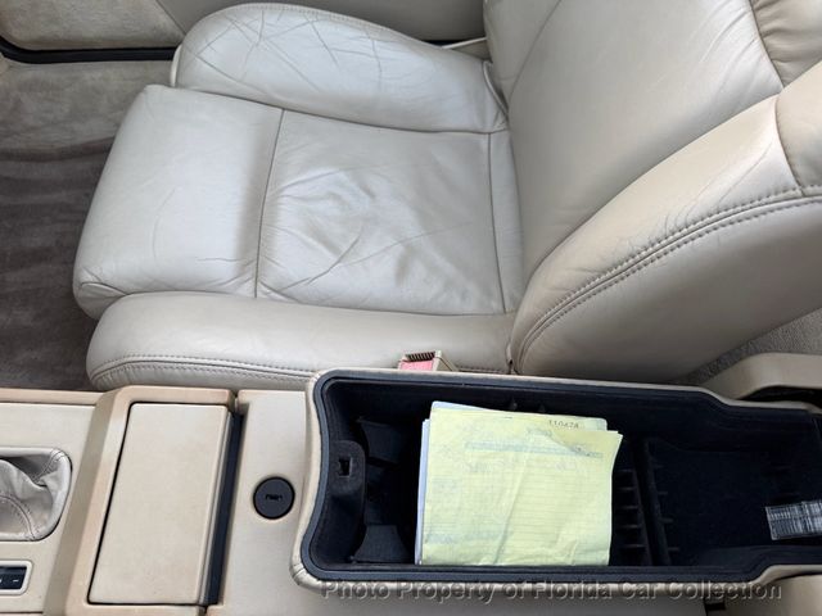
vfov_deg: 56.8
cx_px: 411
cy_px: 308
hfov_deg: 71.6
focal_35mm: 24
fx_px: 570
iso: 160
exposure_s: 1/121
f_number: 1.78
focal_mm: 6.76
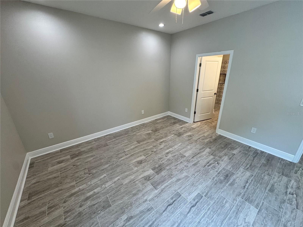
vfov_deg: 85.7
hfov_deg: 102.1
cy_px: 114
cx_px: 152
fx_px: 123
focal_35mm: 14
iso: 125
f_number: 2.2
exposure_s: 1/120
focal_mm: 2.22
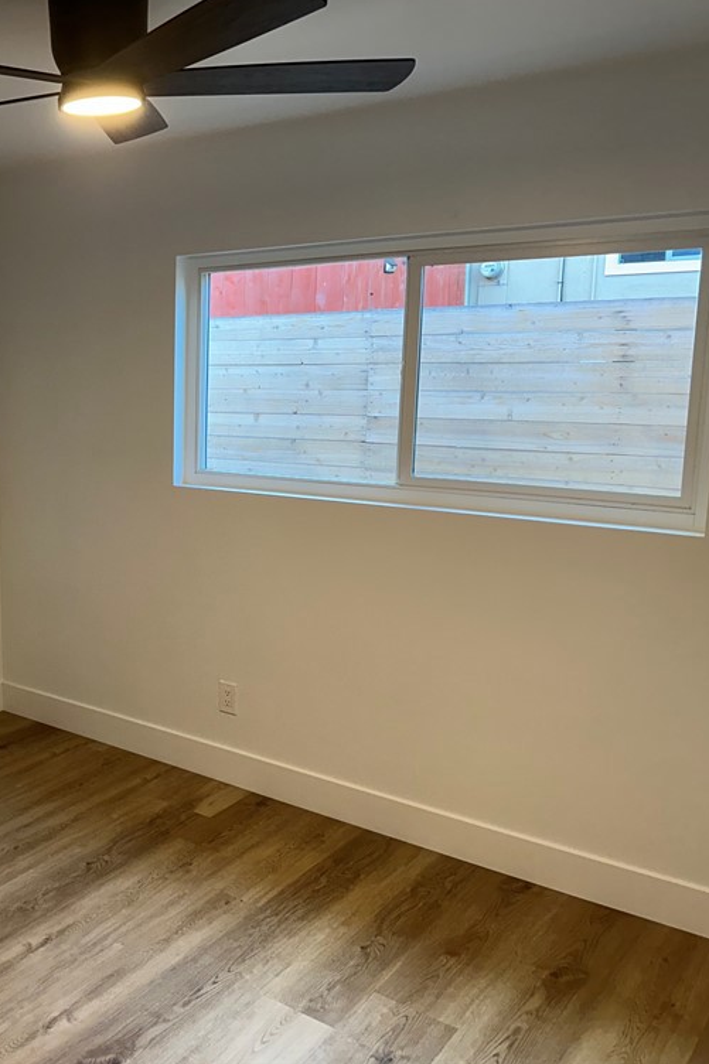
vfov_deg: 55.8
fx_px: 1005
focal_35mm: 34
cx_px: 58
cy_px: 526
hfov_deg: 36.2
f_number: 1.78
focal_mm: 6.86
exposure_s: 1/120
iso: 160
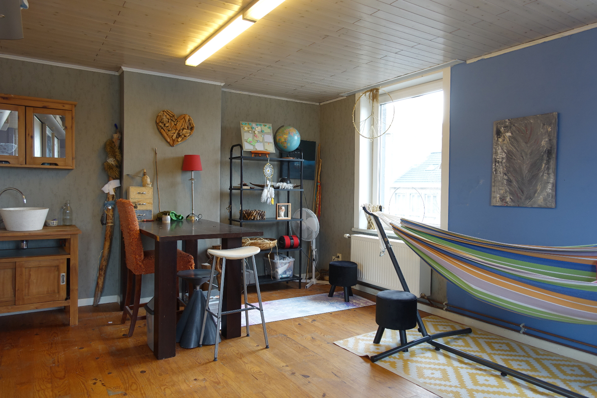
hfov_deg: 73.7
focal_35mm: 24
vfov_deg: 53.1
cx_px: 298
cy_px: 199
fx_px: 398
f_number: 2.5
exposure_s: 1/30
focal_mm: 8.8
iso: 125
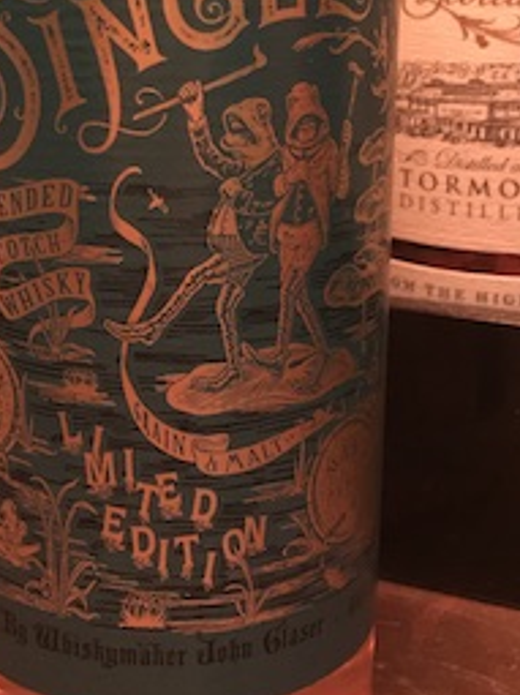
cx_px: 174
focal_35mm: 60
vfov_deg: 30.6
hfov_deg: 24.3
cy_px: 59
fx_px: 1203
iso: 125
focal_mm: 3.99
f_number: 1.8
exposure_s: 1/4
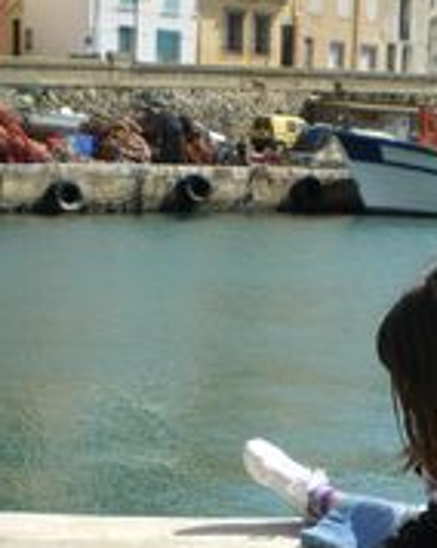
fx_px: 1279
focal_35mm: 79
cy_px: 434
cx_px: 286
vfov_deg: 23.8
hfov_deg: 19.3
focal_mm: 6.3
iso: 50
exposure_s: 1/320
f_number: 4.6
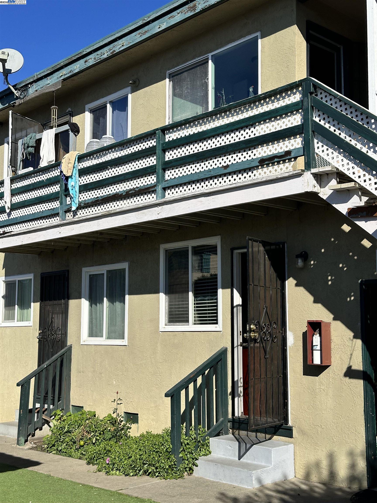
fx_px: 697
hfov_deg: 30.3
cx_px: 188
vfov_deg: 39.7
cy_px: 252
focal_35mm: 48
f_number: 1.78
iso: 64
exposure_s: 1/5882
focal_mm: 6.86
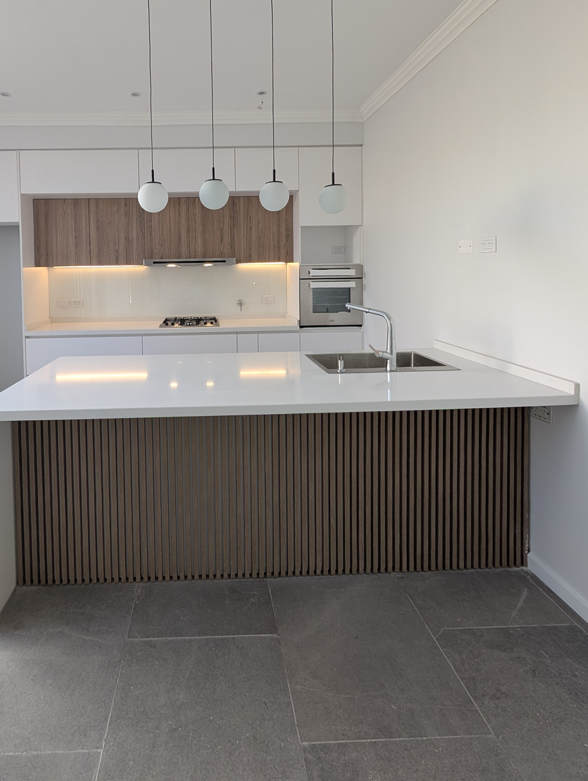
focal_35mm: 16
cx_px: 214
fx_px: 361
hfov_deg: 76.6
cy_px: 282
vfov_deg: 92.0
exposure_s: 1/100
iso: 63
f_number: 1.7
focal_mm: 2.02
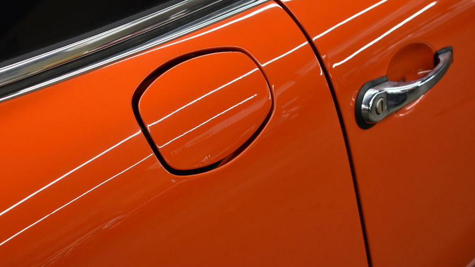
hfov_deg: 24.5
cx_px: 258
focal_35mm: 87
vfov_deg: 13.9
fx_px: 1091
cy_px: 77
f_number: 5
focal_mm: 45
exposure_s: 1/80
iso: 900
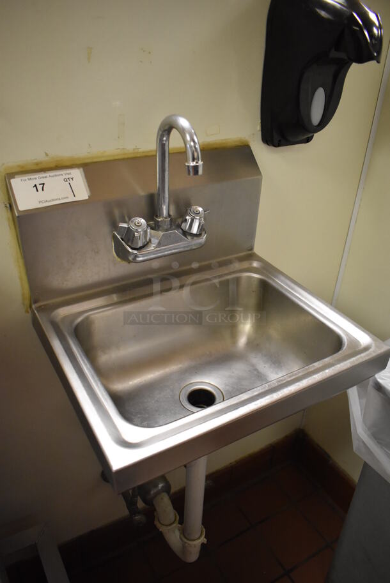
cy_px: 292
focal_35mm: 27
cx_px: 195
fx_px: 438
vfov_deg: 67.3
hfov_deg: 48.0
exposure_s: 1/125
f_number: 3.5
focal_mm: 18
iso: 2500
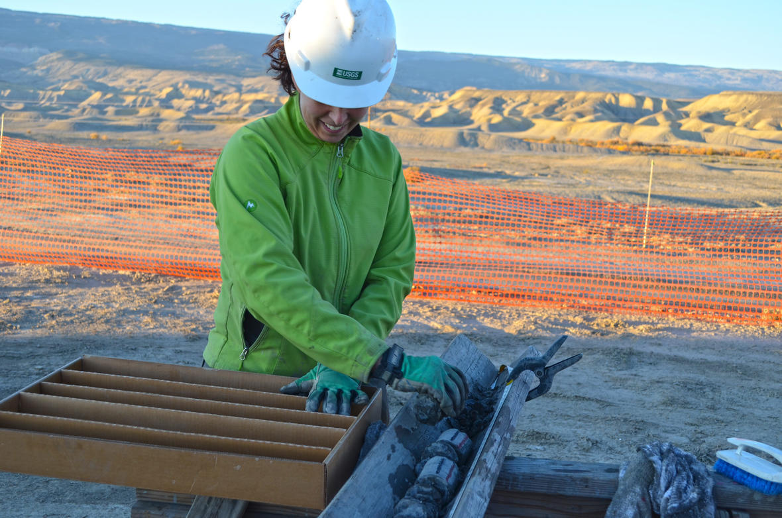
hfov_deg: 43.7
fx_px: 976
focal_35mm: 45
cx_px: 391
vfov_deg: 29.7
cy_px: 259
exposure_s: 1/160
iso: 200
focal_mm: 30
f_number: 6.3
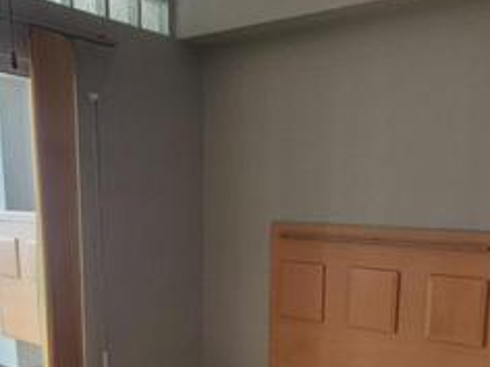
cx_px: 322
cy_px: 340
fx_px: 623
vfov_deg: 31.1
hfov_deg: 42.4
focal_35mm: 44
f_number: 2.2
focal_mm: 1.74
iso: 64
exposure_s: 1/100
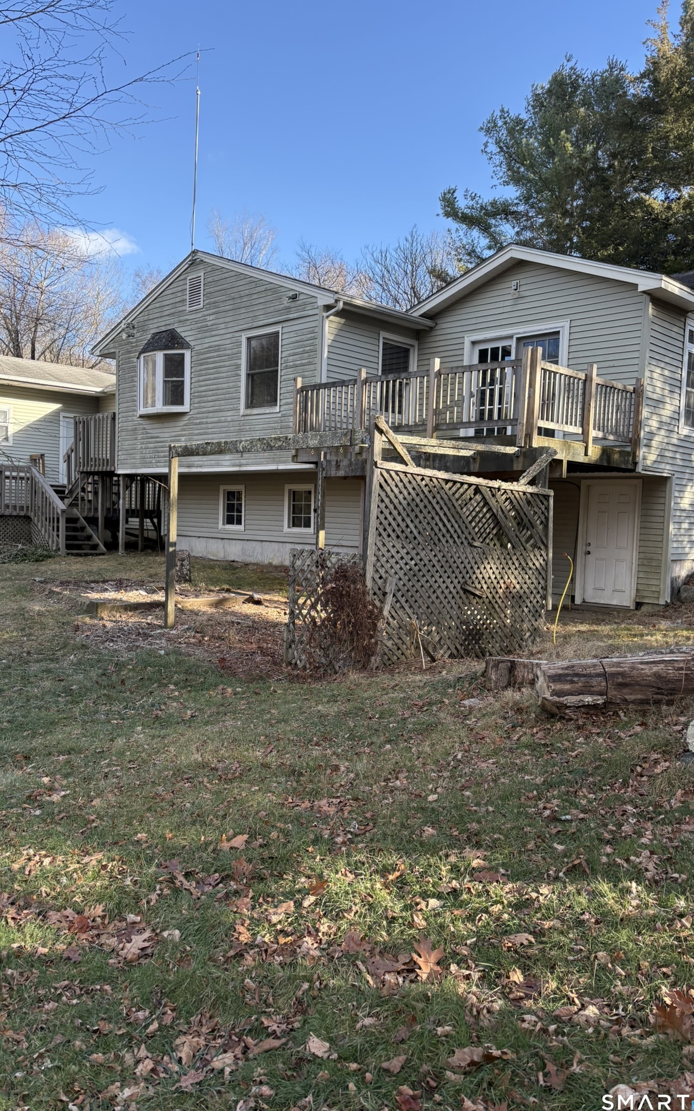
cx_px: 310
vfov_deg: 66.5
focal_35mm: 28
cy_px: 558
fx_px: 847
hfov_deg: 44.5
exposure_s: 1/724
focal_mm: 5.96
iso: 64
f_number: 1.6
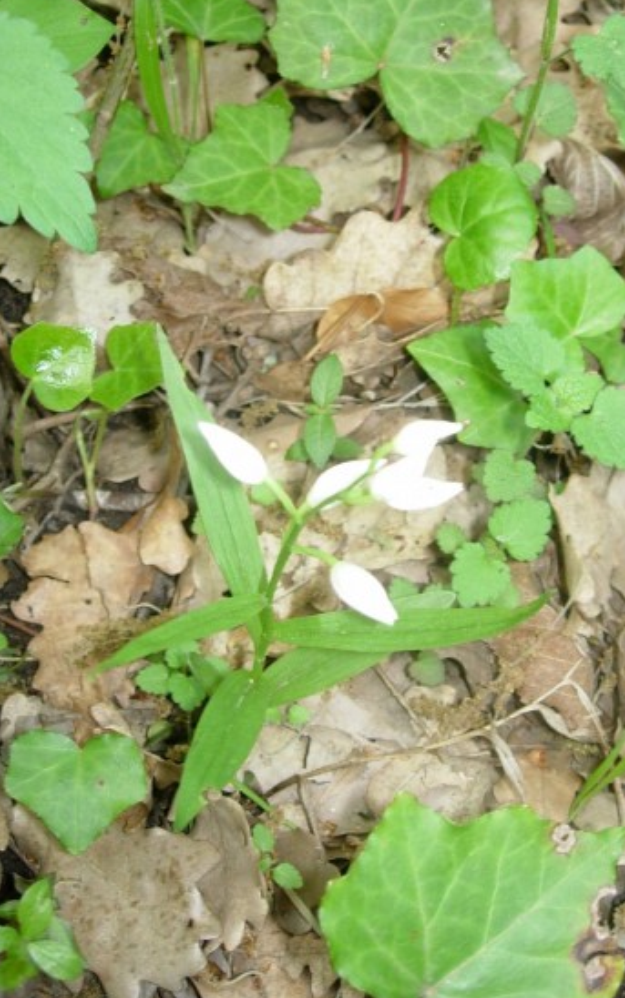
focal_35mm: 47
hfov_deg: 27.4
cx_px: 364
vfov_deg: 42.5
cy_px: 419
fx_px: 1280
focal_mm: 7.8
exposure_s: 1/32
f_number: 2.8
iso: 79
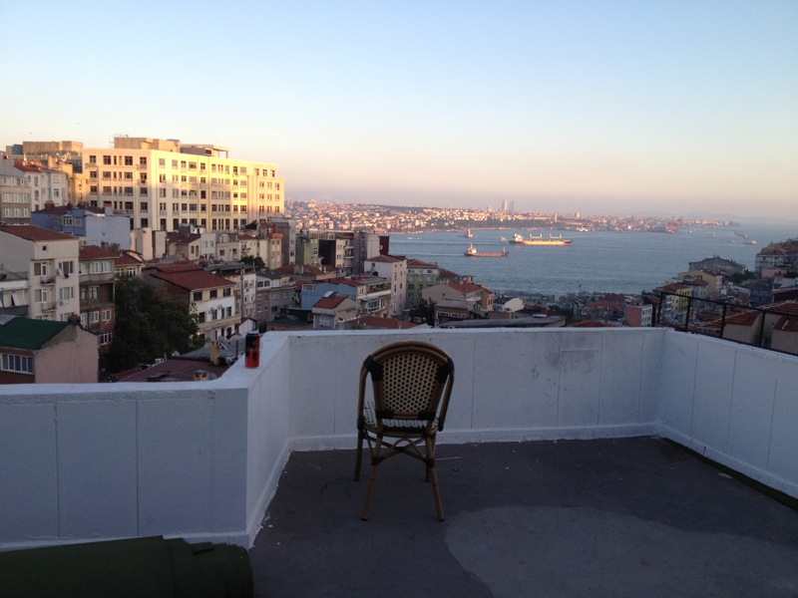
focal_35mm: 35
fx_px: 807
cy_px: 299
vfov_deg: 40.7
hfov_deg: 52.6
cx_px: 399
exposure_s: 1/289
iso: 64
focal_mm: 4.28
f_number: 2.4
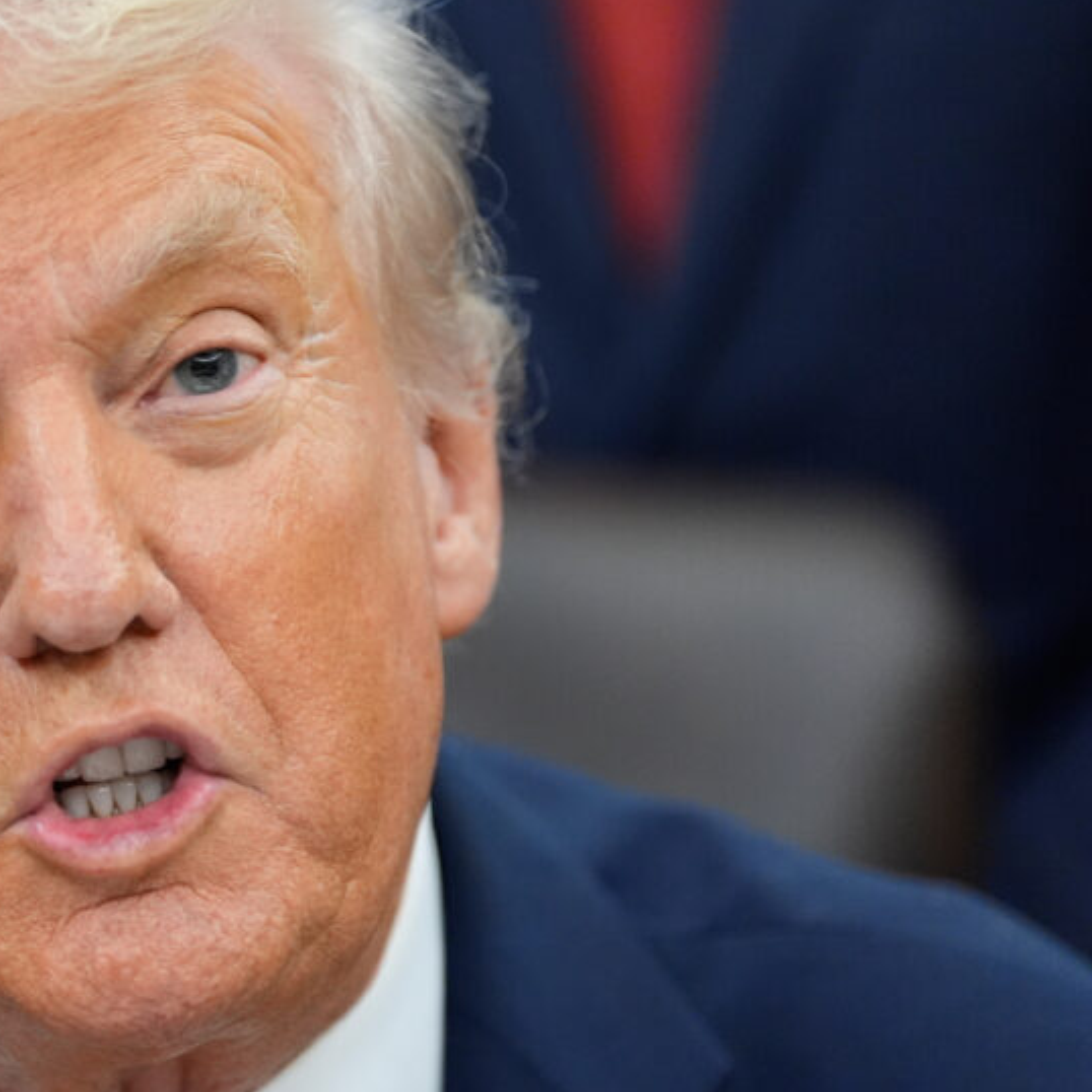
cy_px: 570
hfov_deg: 5.3
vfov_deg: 5.3
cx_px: 22
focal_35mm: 329
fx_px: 11742
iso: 3200
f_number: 2.8
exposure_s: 1/160
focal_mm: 178
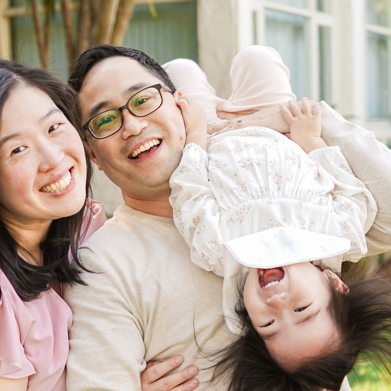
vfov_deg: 19.9
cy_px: 271
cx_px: 132
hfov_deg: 19.9
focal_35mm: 87
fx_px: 1112
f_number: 2.8
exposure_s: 1/60
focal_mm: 35
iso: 50
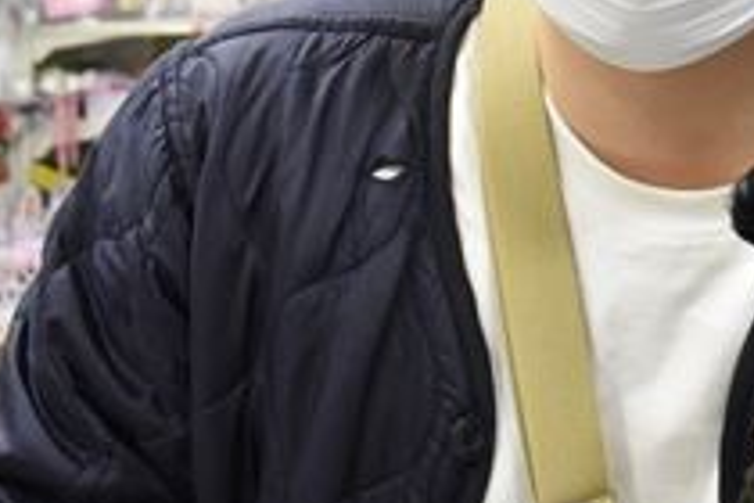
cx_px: 959
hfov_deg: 23.5
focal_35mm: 77
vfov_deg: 17.3
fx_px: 1613
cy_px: 11
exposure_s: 1/80
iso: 1600
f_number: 4.5
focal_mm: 18
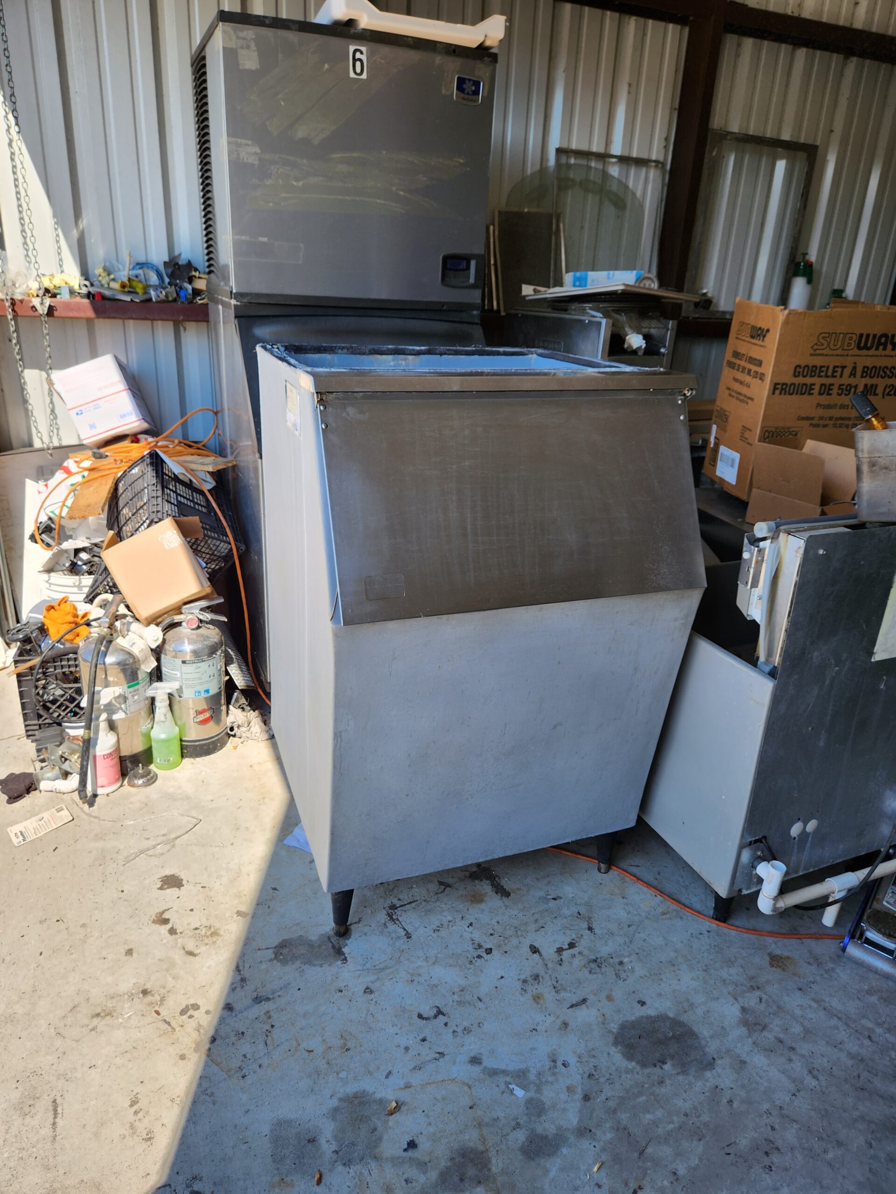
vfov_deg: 73.9
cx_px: 448
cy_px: 597
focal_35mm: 23
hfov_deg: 58.9
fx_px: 794
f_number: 1.8
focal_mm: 5.4
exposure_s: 1/483
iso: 20
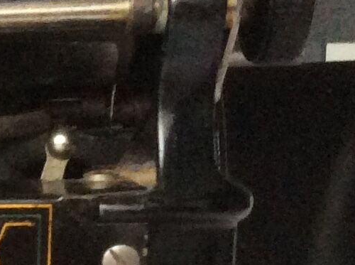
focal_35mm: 166
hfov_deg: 10.7
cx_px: -394
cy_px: 376
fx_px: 1699
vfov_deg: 8.7
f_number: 2.4
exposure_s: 1/25
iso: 160
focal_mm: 3.3
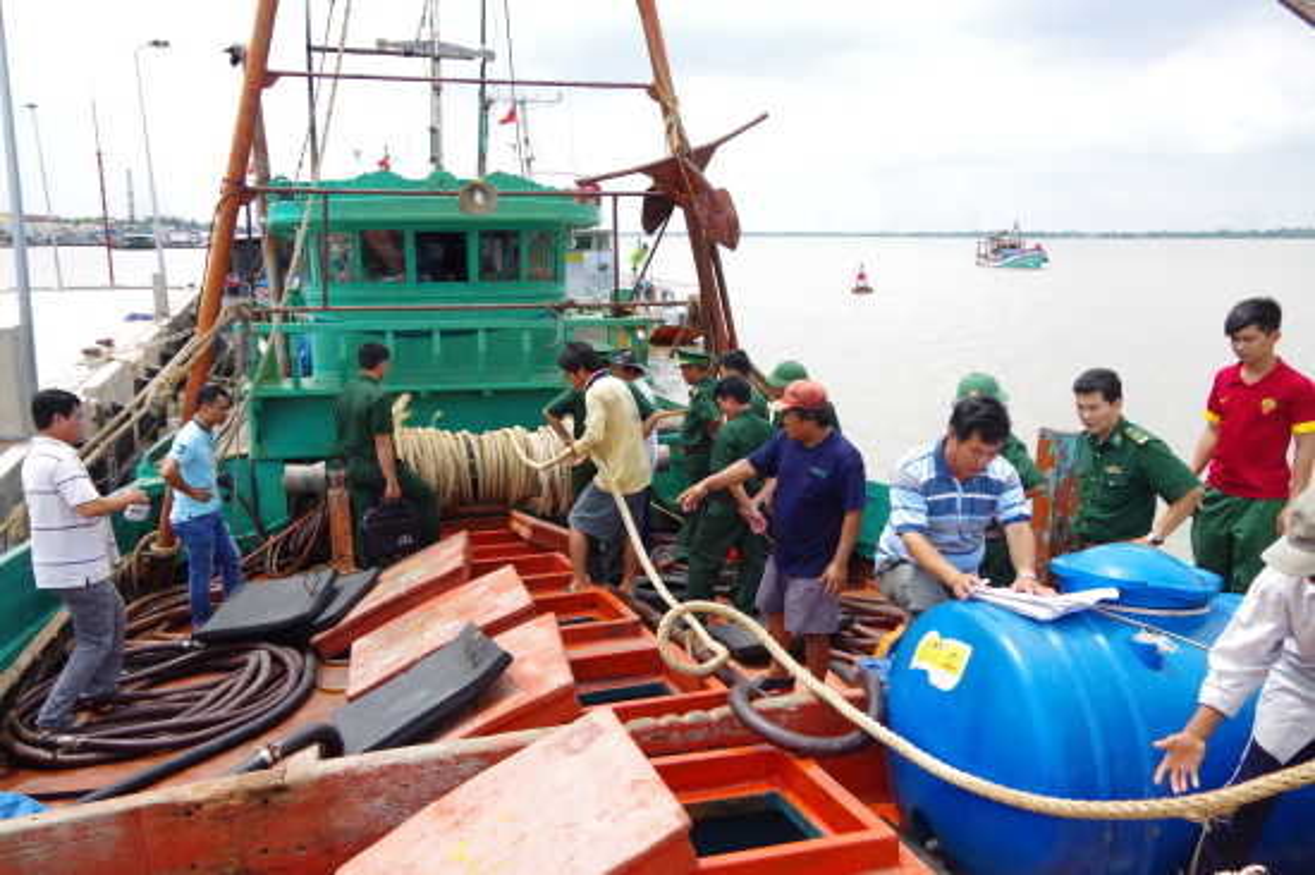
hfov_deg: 67.4
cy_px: 438
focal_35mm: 27
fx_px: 986
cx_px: 658
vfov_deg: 47.9
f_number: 6.3
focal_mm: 18
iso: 800
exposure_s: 1/1250
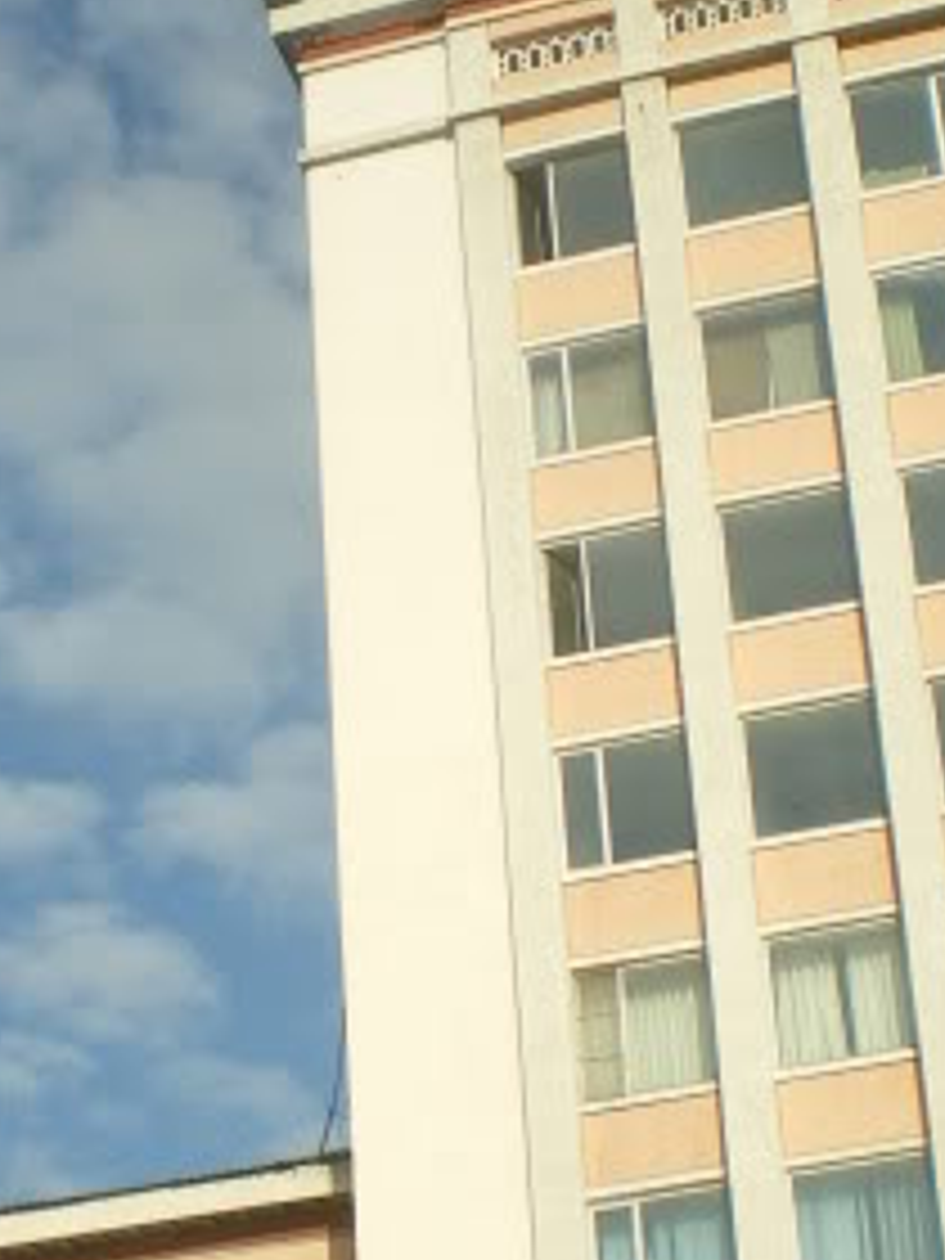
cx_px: 342
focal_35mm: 103
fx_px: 3749
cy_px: 828
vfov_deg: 19.0
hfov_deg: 14.3
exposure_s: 1/640
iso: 50
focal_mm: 6.3
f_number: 4.6
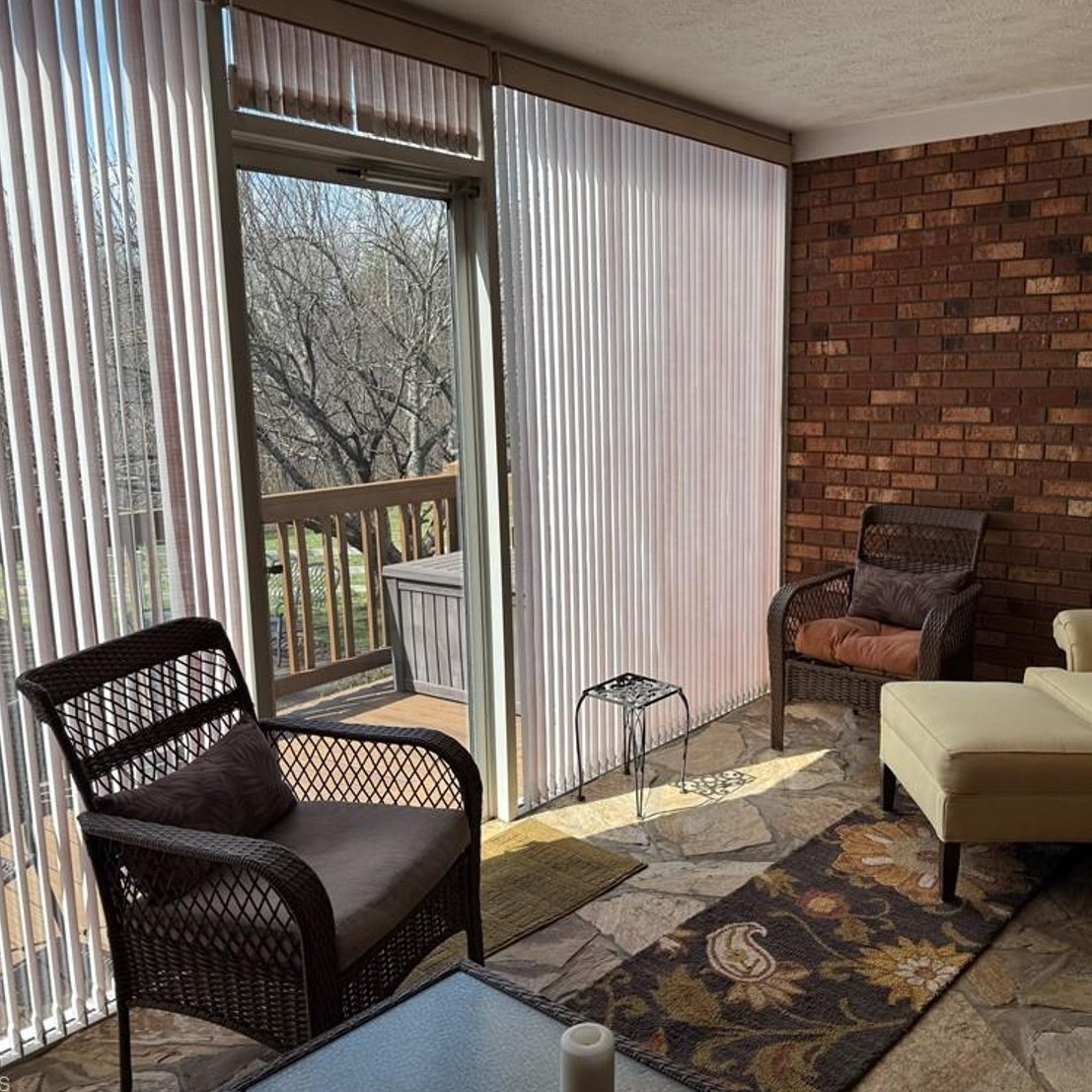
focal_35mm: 29
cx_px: 652
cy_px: 538
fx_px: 1035
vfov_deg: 55.6
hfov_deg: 55.2
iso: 80
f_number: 1.78
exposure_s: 1/1689
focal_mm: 6.76
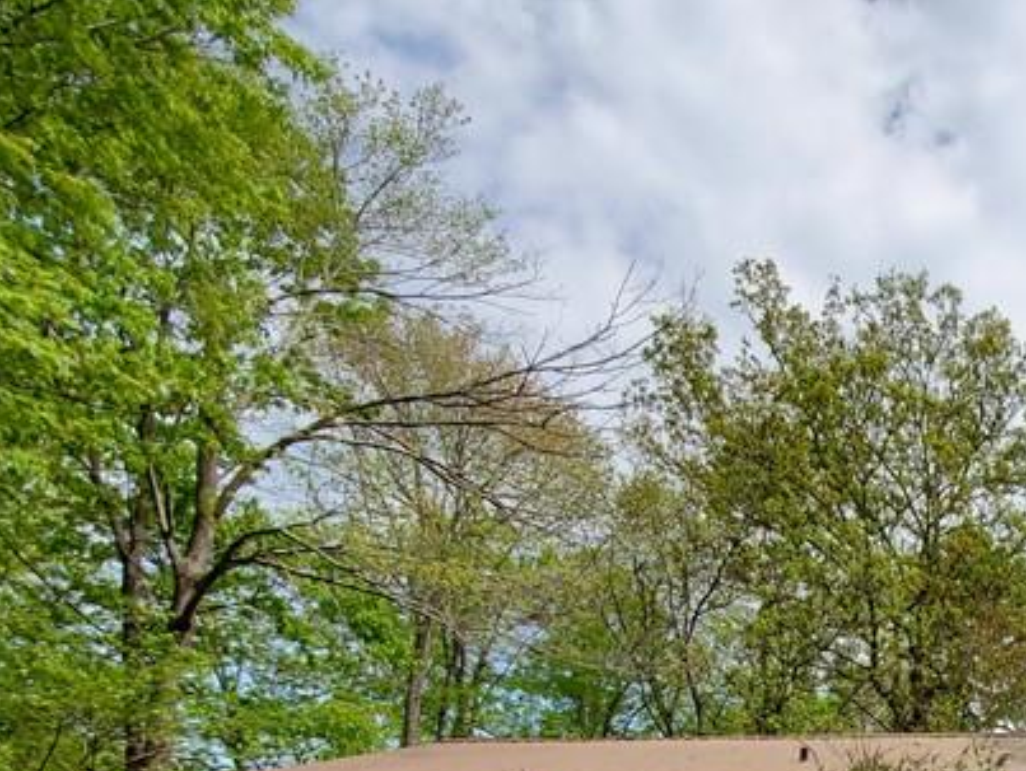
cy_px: 891
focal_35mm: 33
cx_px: 1092
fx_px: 979
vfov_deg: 35.3
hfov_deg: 44.3
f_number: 2.2
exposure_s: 1/856
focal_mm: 1.8
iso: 50
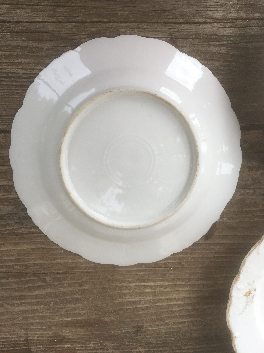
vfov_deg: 61.7
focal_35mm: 29
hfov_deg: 48.2
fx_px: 295
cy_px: 176
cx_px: 132
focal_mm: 4.15
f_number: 2.2
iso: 25
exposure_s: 1/427
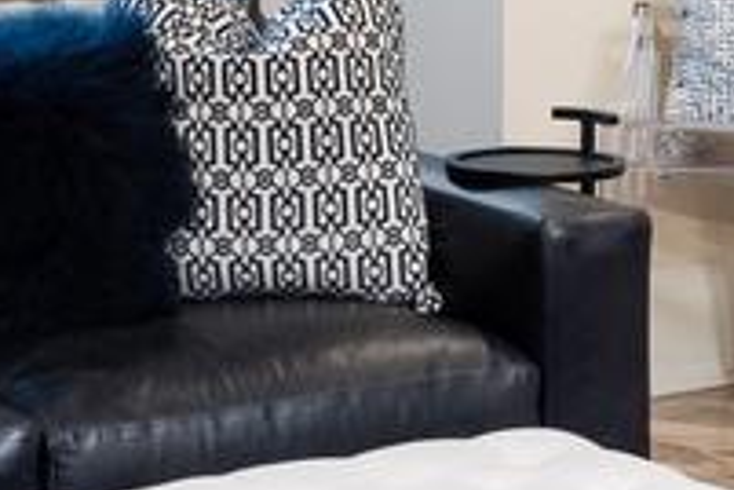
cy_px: -227
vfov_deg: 9.8
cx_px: 657
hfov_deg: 14.9
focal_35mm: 136
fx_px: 2773
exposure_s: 1/30
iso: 800
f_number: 13
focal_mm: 19
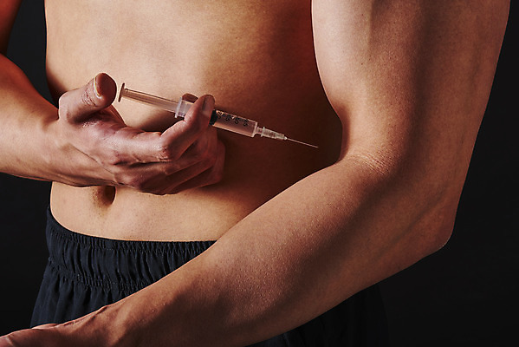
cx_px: 260
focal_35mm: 105
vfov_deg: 13.1
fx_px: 1514
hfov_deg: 19.4
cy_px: 174
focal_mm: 105
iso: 100
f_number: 22
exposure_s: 1/125
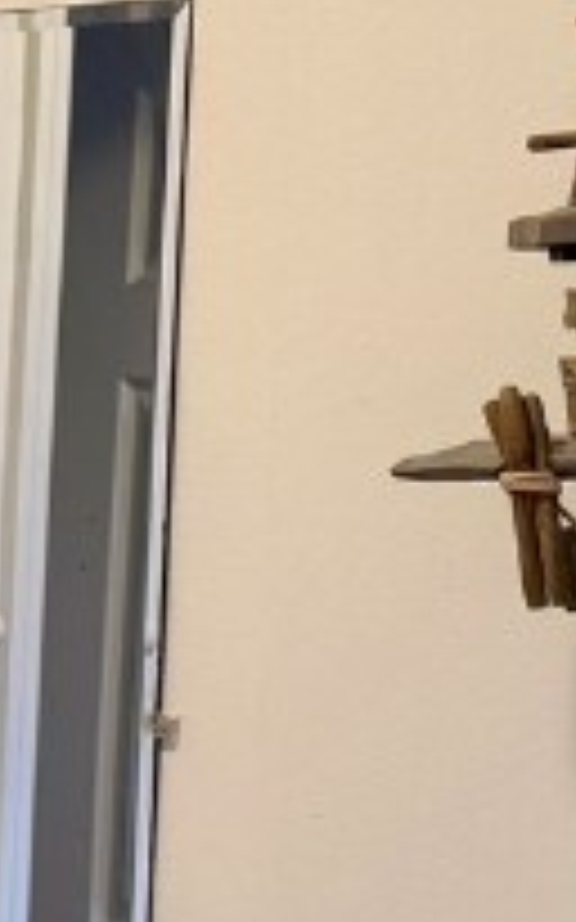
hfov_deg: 10.2
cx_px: -108
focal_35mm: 127
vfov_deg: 16.4
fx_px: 3192
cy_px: 571
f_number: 1.78
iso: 125
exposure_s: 1/120
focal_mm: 6.76
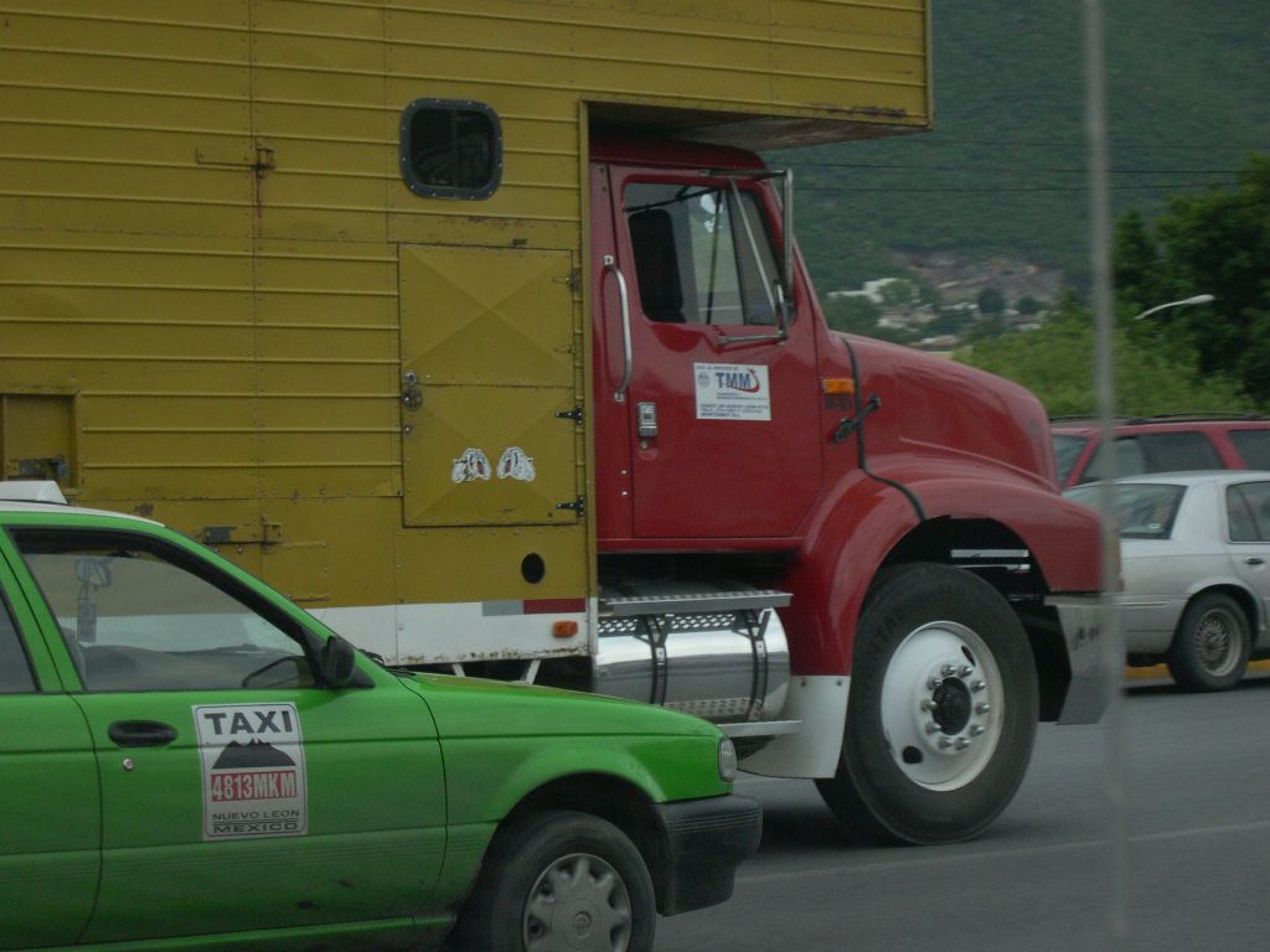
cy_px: 476
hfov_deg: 17.3
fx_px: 4182
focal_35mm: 114
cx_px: 635
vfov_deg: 13.0
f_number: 4.9
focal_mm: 24
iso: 200
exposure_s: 1/500
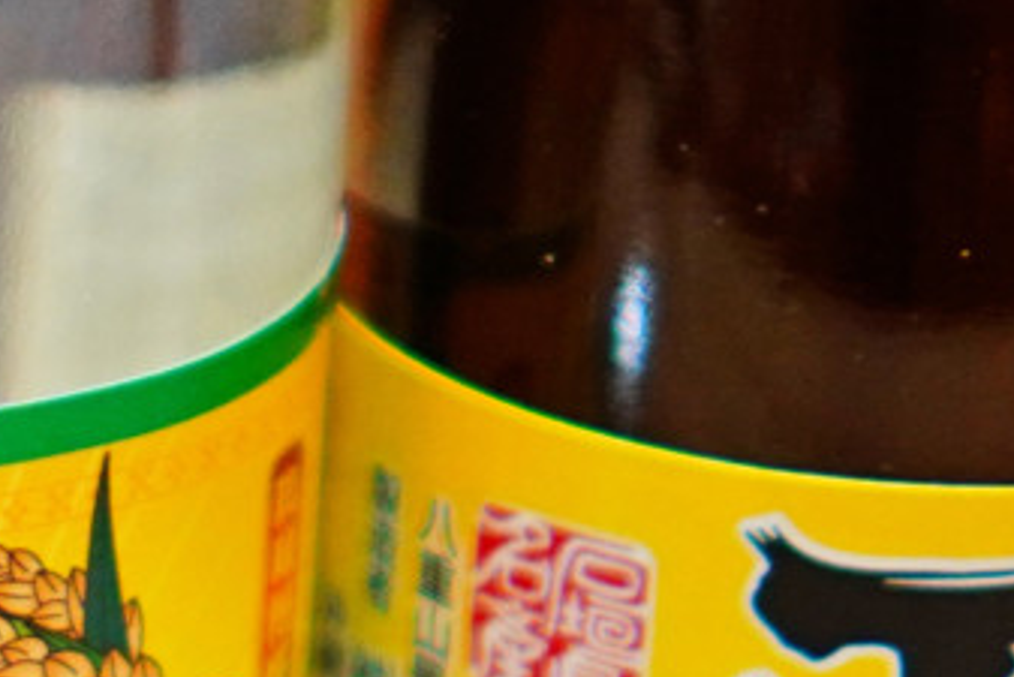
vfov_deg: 3.4
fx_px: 11237
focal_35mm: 399
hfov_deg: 5.0
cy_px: 83
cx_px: -1513
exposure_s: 1/60
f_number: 1.8
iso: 400
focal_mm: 35
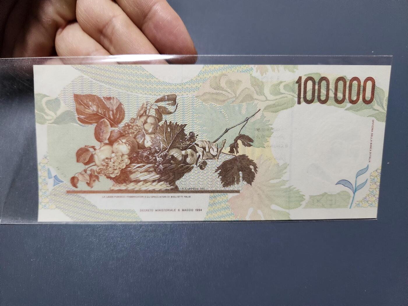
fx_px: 271
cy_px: 153
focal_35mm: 23
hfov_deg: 73.9
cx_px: 204
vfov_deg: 58.9
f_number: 1.8
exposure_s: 1/101
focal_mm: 5.4
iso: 800
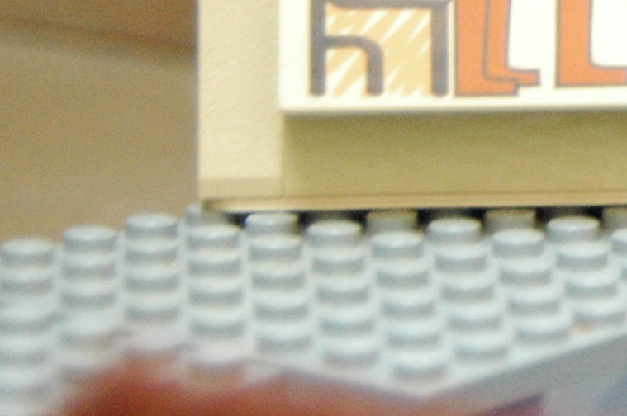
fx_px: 6001
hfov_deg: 5.9
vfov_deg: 3.9
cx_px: 1094
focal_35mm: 345
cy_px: -276
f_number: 5
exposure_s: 1/30
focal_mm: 58
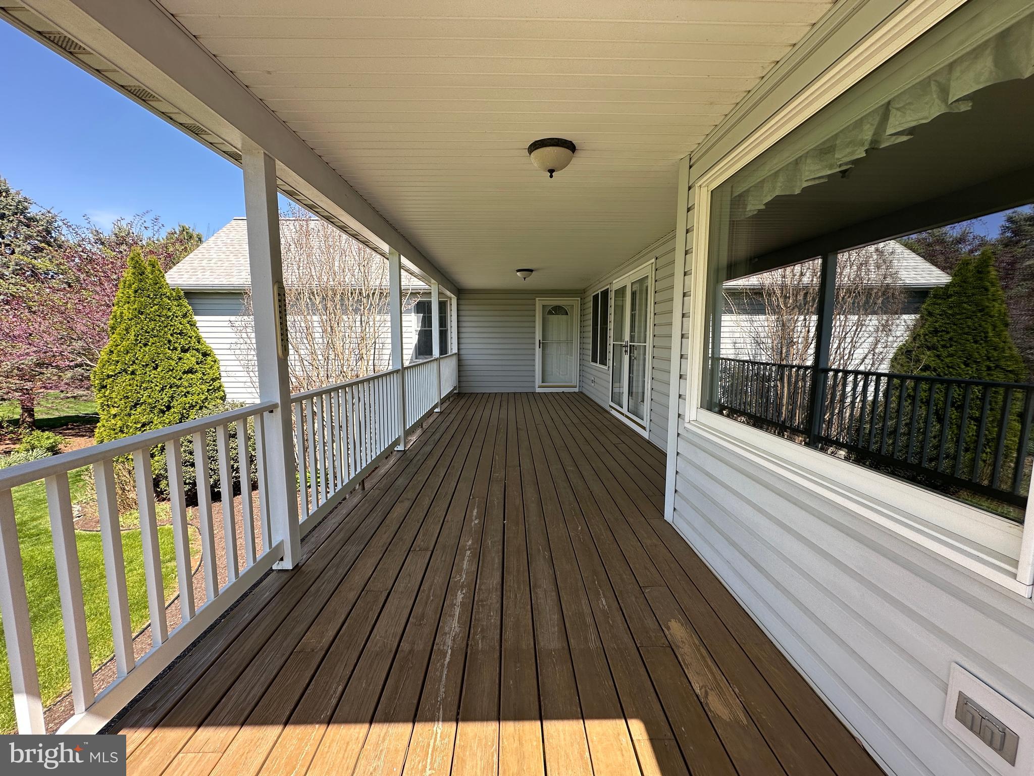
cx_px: 517
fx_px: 418
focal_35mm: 14
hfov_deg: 102.1
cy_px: 388
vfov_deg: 85.7
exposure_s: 1/318
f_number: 2.2
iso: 40
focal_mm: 2.22
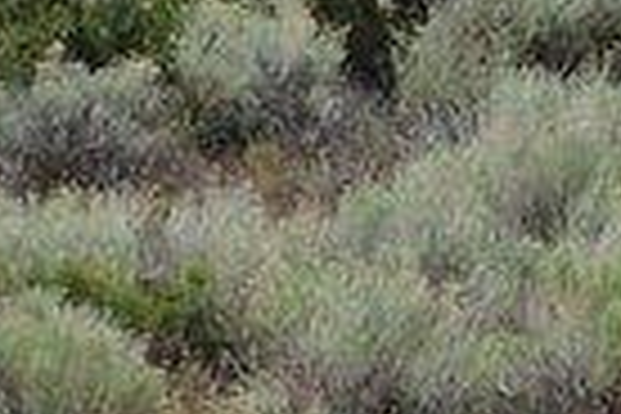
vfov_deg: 1.8
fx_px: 13333
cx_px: 2246
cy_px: -698
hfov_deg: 2.6
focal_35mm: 773
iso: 100
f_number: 4.1
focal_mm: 17.8
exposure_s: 1/1250
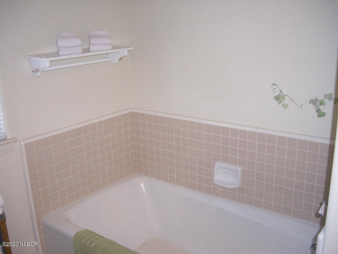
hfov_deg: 49.0
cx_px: 169
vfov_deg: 37.7
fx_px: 371
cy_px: 127
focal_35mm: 38
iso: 400
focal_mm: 7.9
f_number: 2.8
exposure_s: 1/40
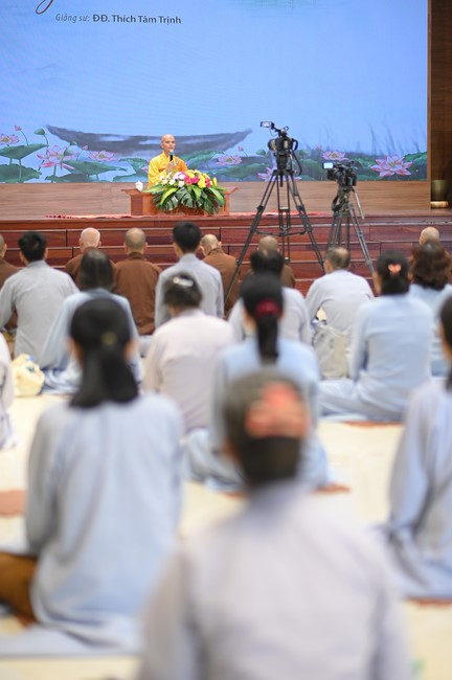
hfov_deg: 16.0
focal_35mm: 85
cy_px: 340
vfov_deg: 23.9
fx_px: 1604
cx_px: 226
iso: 800
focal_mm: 85
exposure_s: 1/160
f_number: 2
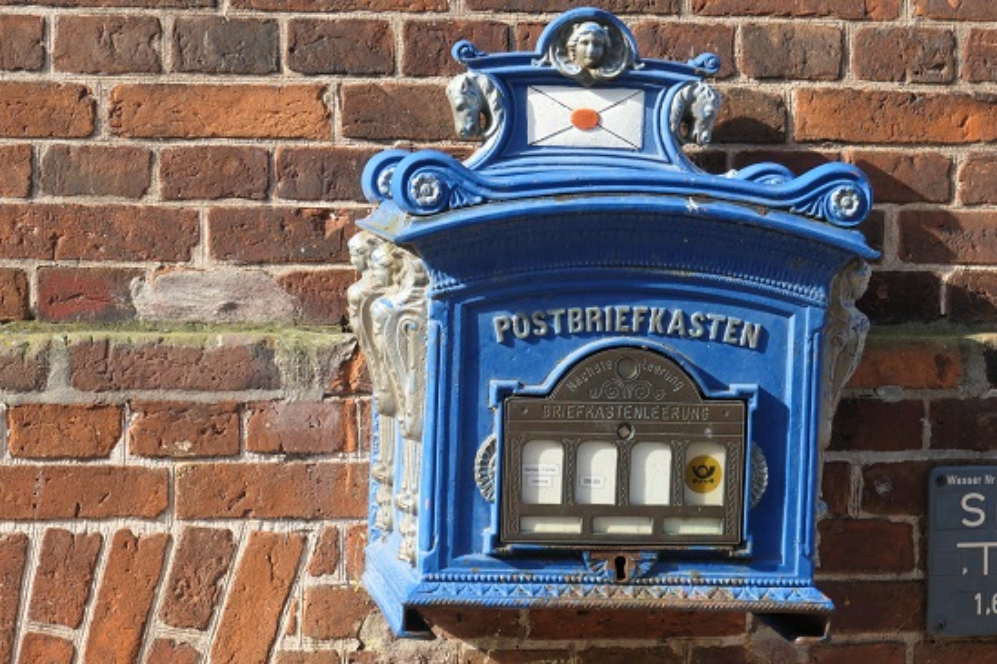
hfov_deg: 17.4
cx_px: 498
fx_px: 3267
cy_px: 332
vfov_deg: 11.6
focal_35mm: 118
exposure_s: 1/400
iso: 200
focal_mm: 43.1
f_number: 5.5
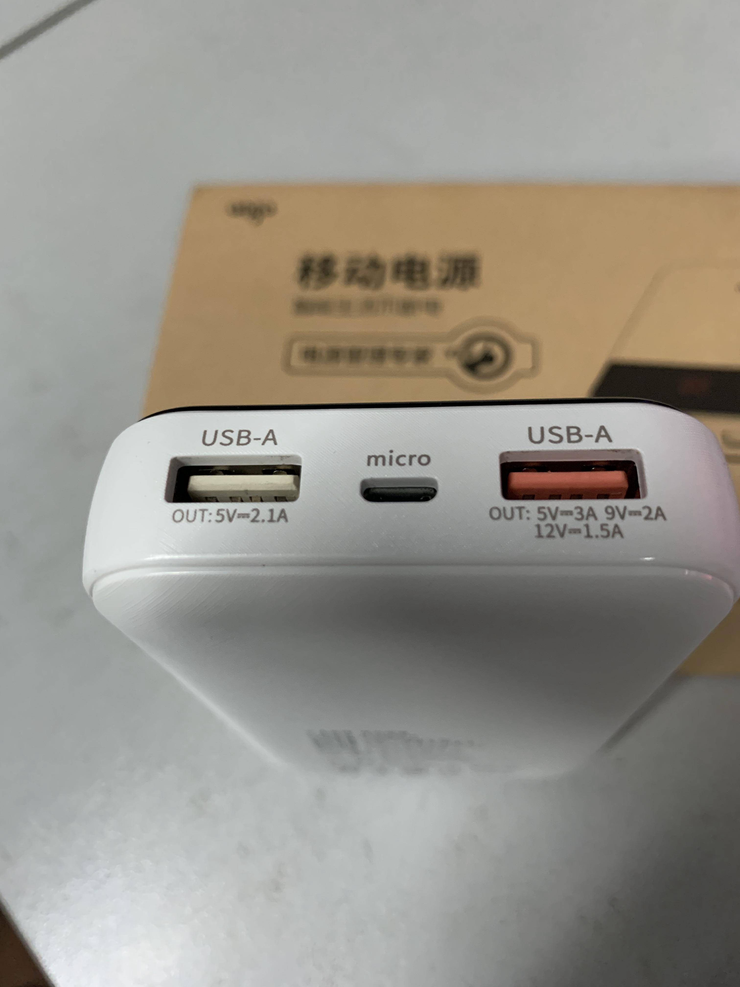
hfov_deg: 53.1
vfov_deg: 67.3
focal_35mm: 26
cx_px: 370
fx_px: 741
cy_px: 494
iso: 320
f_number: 1.8
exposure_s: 1/50
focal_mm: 4.25
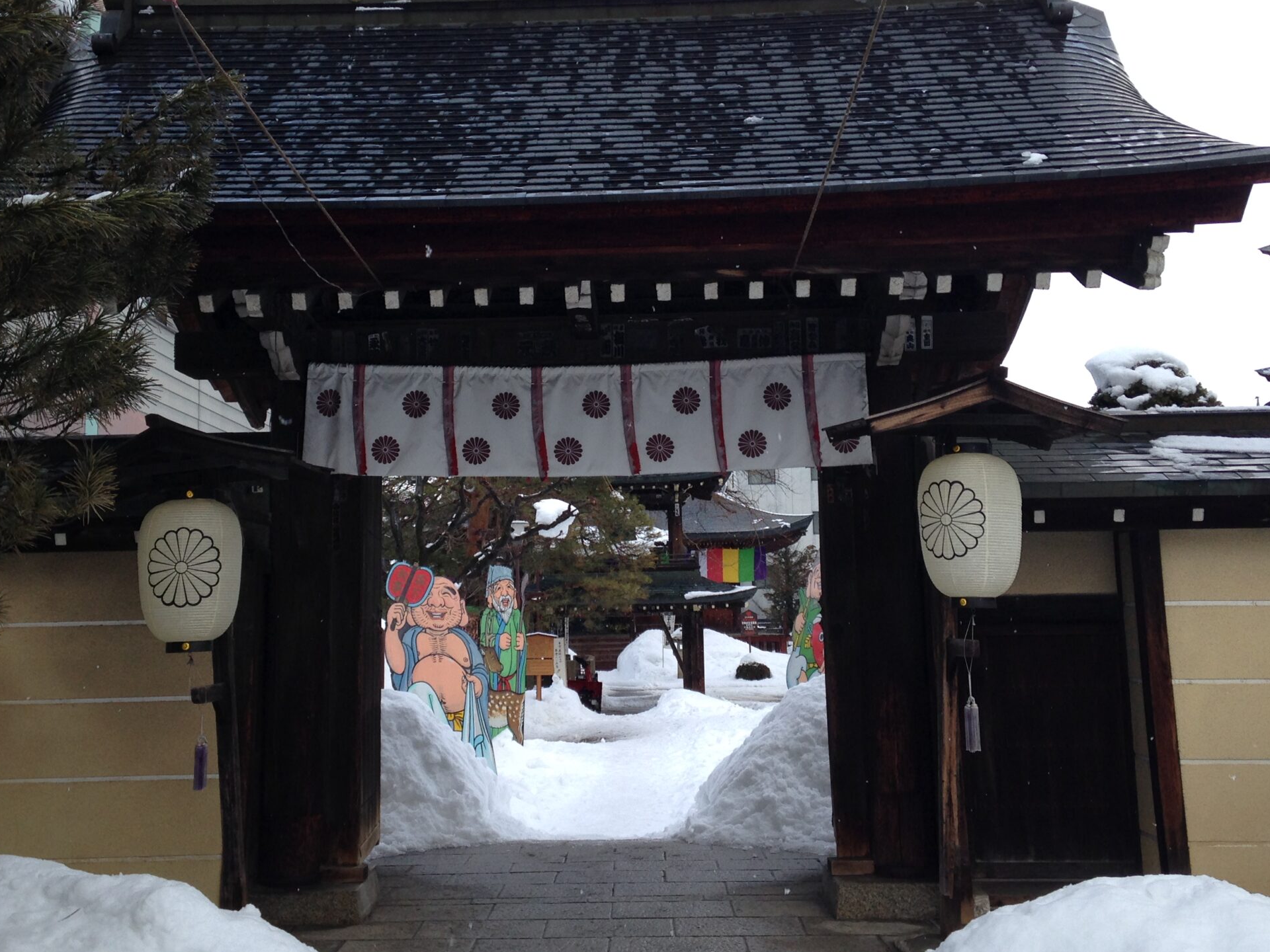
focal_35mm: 44
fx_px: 1614
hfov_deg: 42.9
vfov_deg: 32.9
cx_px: 596
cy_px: 432
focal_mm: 4.12
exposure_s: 1/242
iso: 50
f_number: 2.4
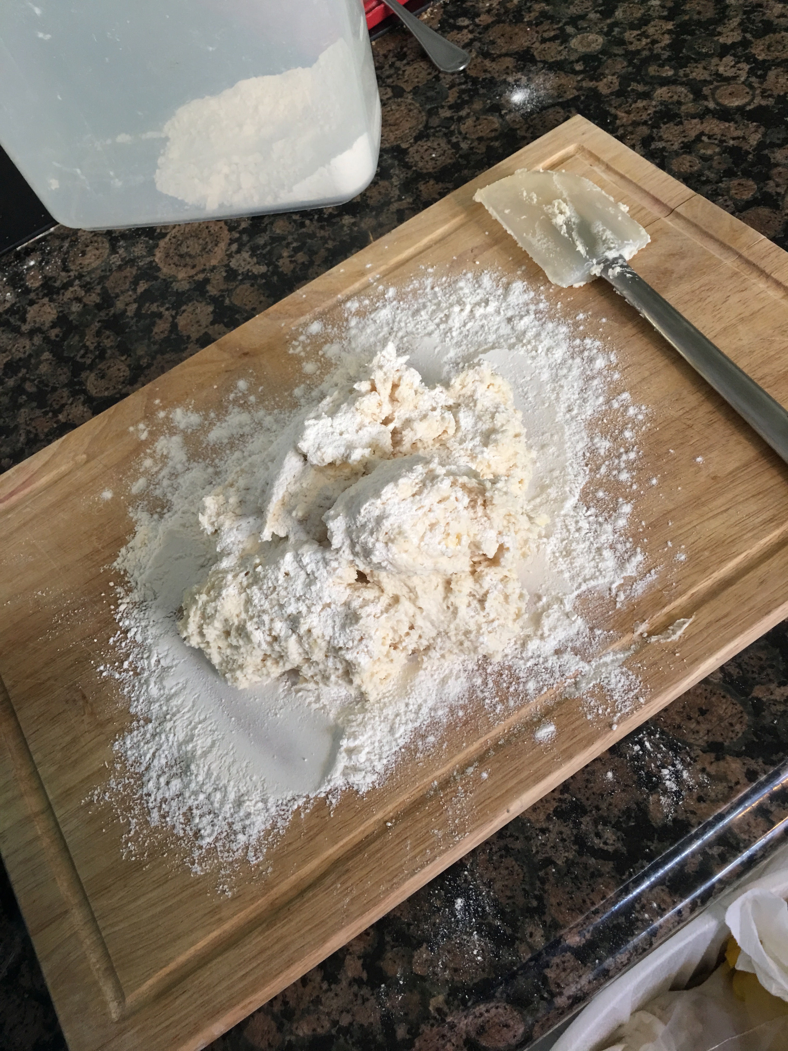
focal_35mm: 29
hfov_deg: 48.2
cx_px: 394
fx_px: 880
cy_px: 526
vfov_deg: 61.7
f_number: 2.2
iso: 40
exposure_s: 1/15
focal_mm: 4.15
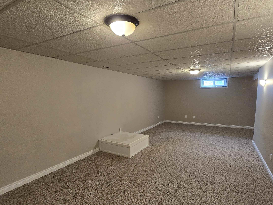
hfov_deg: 87.6
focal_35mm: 18
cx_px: 146
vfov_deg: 71.4
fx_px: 142
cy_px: 114
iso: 320
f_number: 2.2
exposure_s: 1/60
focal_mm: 2.2
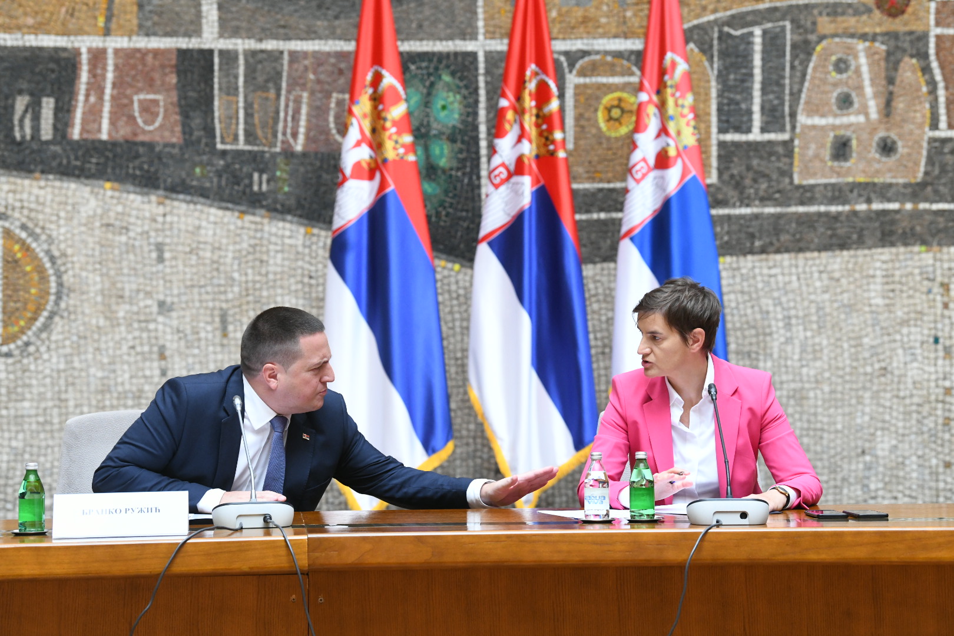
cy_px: 318
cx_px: 477
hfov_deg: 15.2
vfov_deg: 10.2
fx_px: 3577
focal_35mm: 135
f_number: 5
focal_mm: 135
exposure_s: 1/200
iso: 4000
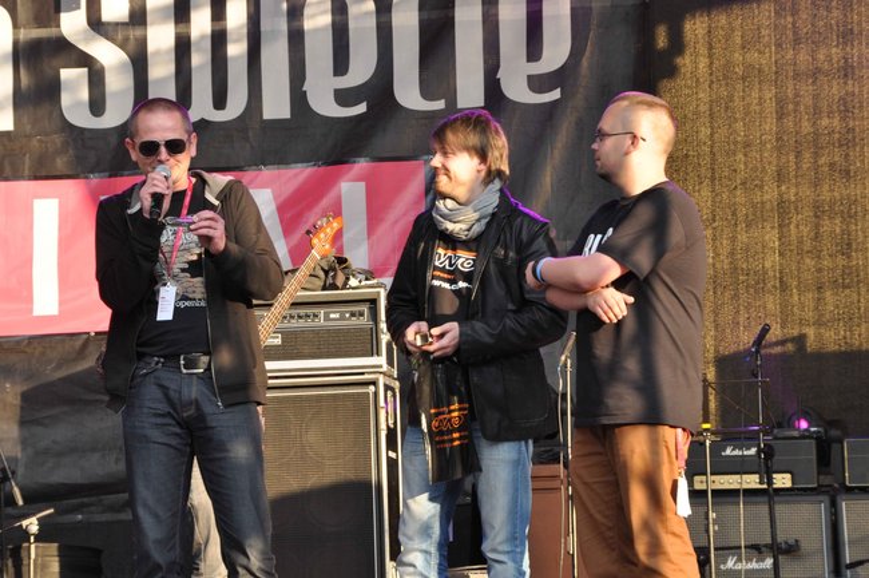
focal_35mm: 120
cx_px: 434
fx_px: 2894
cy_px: 289
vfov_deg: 11.4
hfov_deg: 17.1
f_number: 14
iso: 640
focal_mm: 80
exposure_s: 1/80
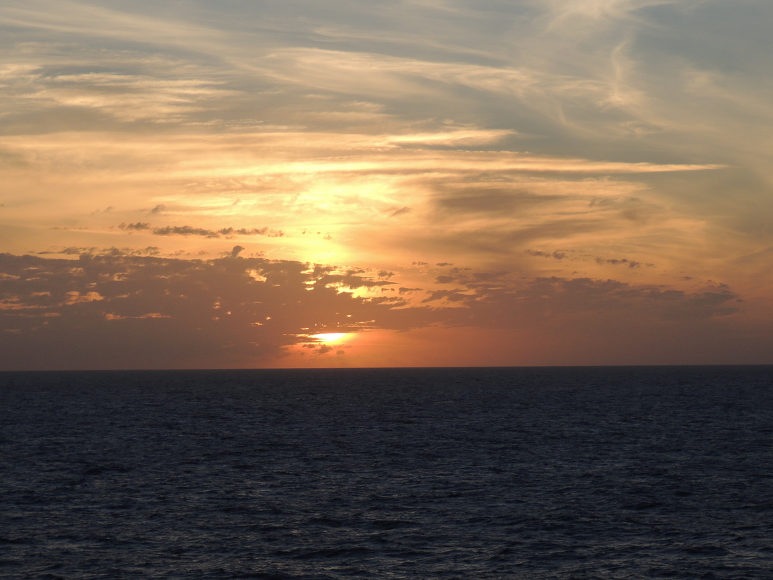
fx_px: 2613
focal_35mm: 117
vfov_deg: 12.7
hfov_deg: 16.8
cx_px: 356
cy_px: 263
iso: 100
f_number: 4.1
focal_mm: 17.8
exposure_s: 1/500
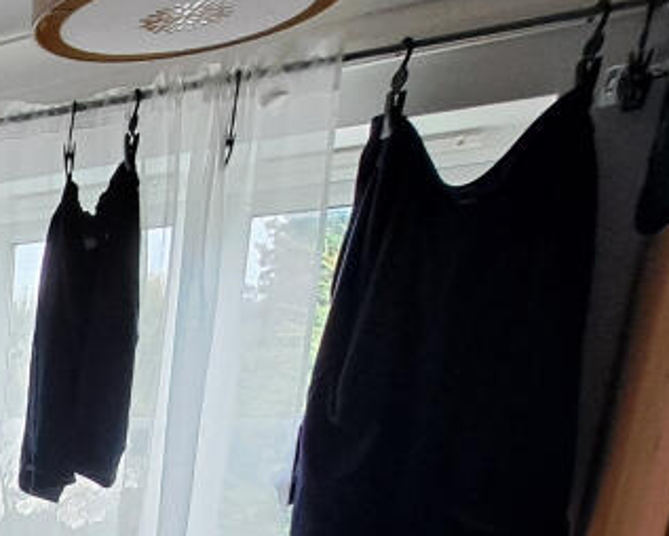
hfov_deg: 29.8
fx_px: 812
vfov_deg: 31.4
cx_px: -300
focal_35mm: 41
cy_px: 623
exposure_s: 1/50
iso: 160
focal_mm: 1.74
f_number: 2.2
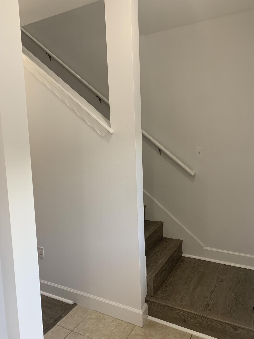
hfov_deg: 53.1
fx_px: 254
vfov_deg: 67.3
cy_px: 170
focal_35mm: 26
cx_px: 127
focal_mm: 4.25
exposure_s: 1/60
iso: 80
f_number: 1.8
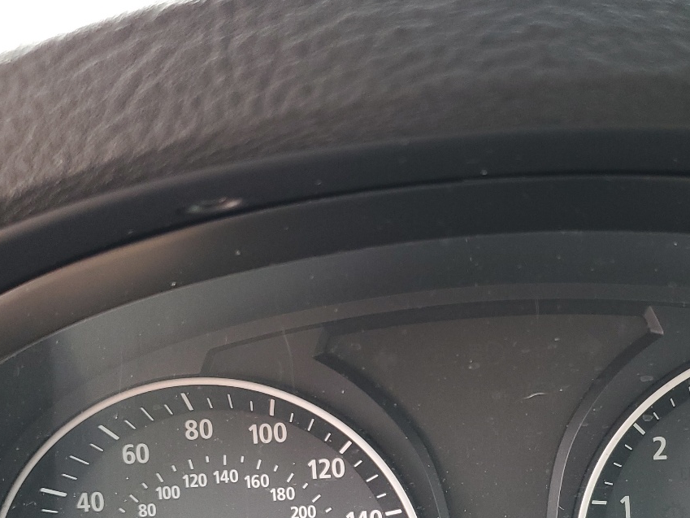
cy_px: 442
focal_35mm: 49
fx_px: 977
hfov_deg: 38.4
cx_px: 464
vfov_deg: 28.8
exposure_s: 1/120
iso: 94
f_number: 1.5
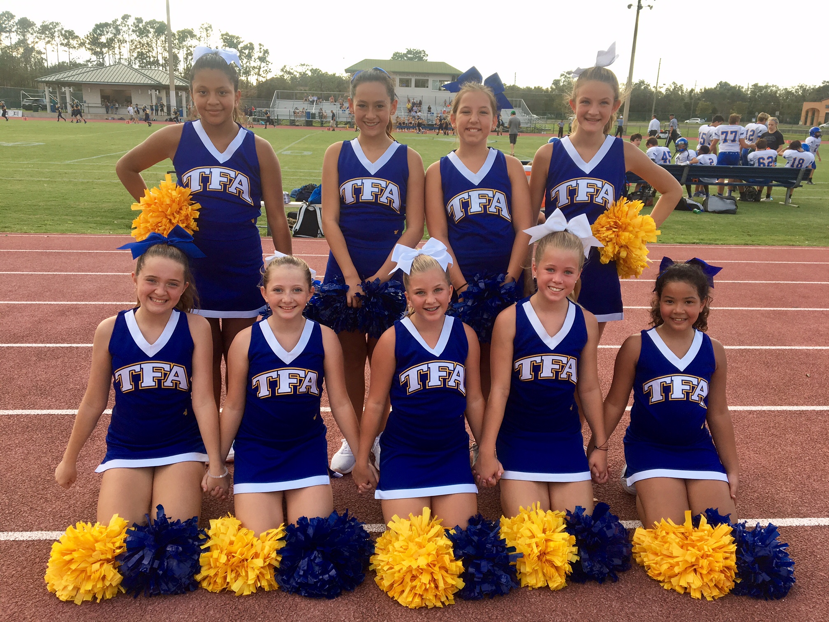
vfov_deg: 48.2
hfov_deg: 61.7
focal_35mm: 29
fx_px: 695
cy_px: 311
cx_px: 414
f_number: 2.2
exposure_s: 1/420
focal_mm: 4.15
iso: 25
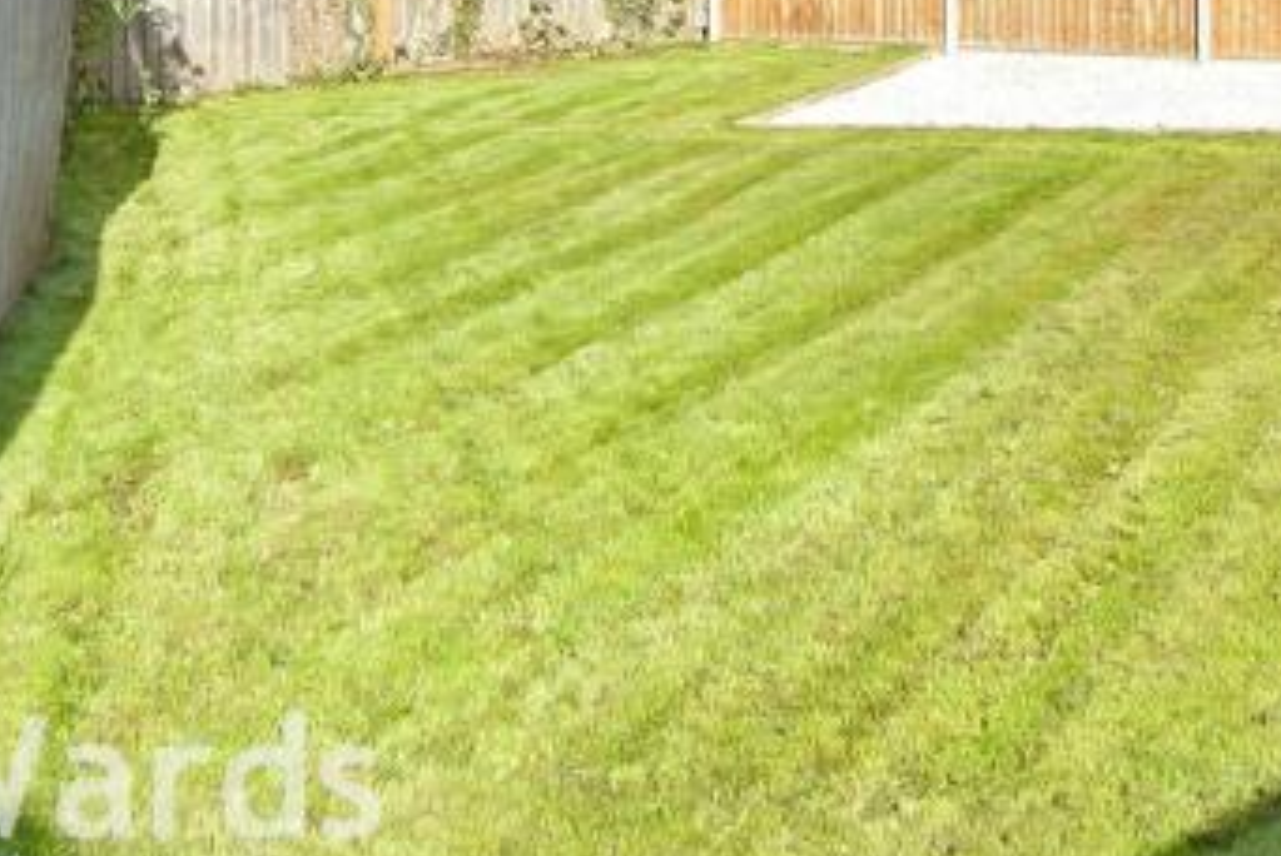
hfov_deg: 31.2
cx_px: 980
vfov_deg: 20.5
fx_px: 2244
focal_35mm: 63
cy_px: -99
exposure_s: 1/320
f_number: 9
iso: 500
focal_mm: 14
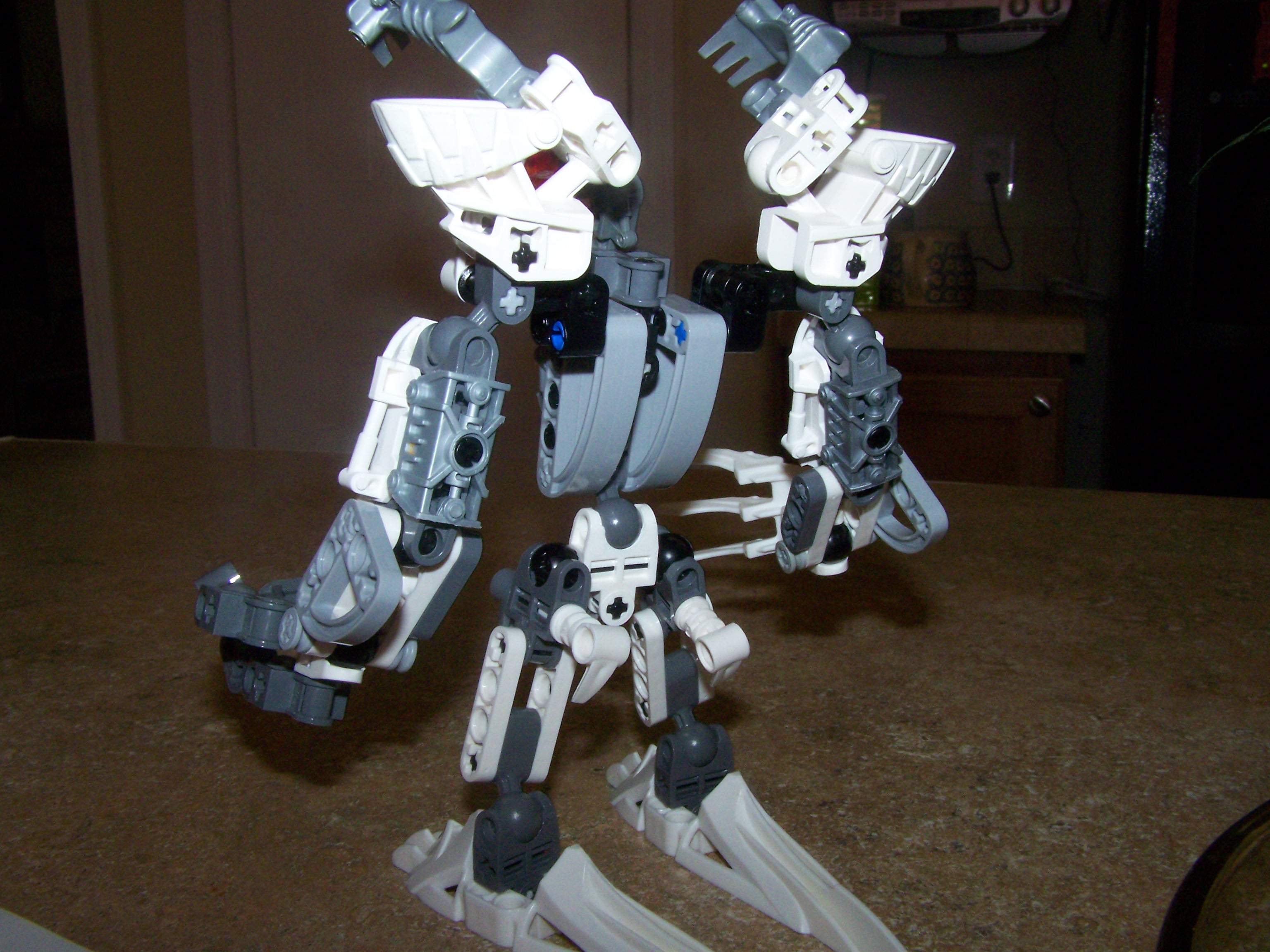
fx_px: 1394
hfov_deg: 49.0
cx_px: 635
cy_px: 476
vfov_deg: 37.7
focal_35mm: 38
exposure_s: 1/80
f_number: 7.1
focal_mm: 6.3
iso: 200
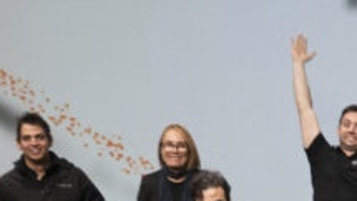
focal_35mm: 156
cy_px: 426
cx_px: 571
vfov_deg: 7.4
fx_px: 1477
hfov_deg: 12.9
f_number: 3.6
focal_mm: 15
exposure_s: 1/60
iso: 500
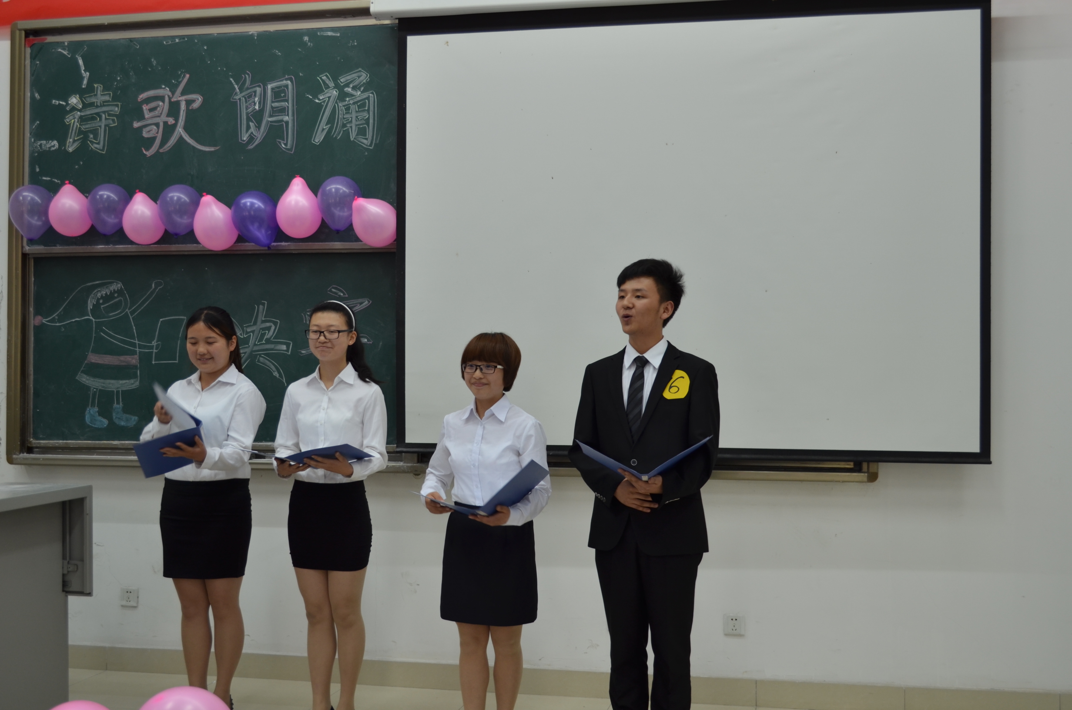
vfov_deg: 34.1
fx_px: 1159
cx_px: 536
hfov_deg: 49.6
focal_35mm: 39
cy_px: 355
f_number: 4.2
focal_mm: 26
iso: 160
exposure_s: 1/25
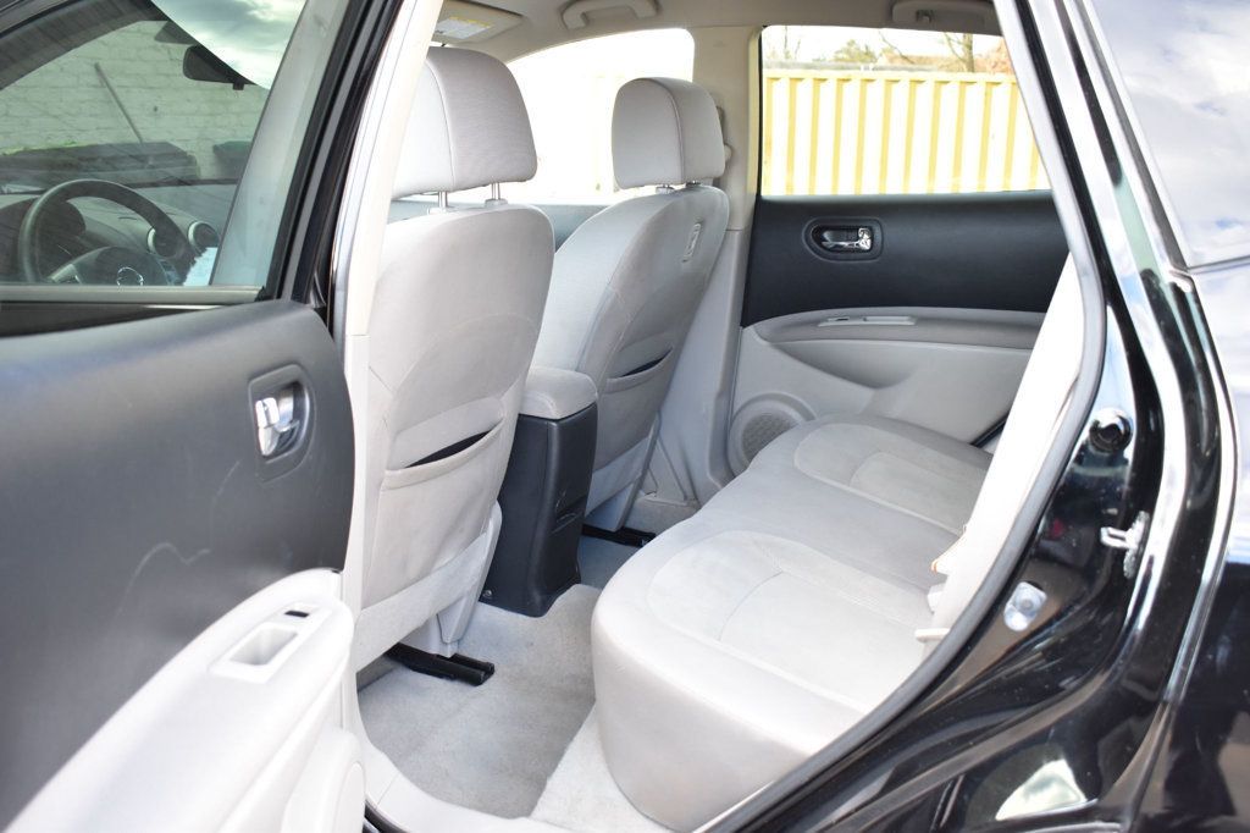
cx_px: 625
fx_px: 1197
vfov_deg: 38.3
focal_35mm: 34
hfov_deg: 55.1
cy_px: 416
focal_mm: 23
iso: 800
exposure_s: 1/125
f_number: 4.5
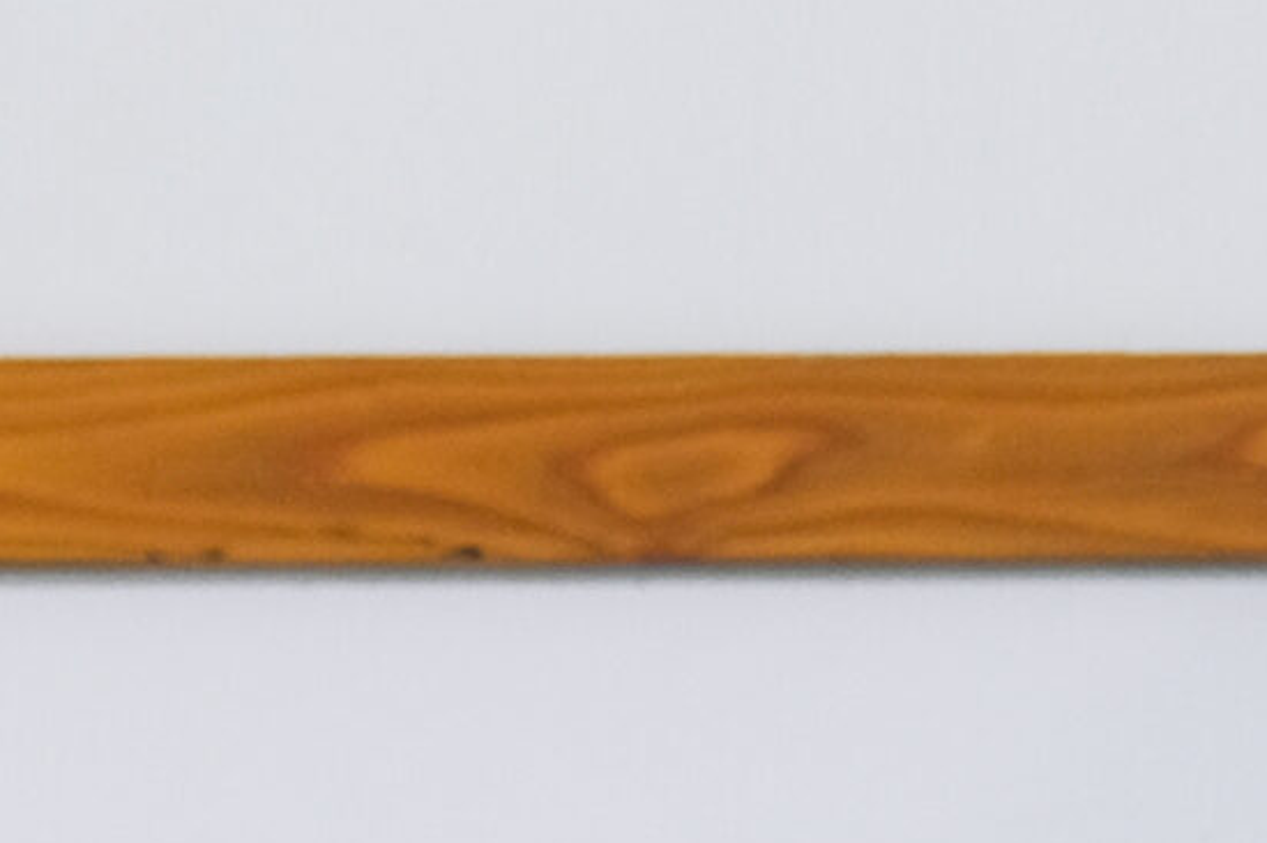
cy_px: 2575
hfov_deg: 5.6
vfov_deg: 3.7
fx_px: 12556
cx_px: -1873
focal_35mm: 357
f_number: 3.6
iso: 640
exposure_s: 1/125
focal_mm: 35
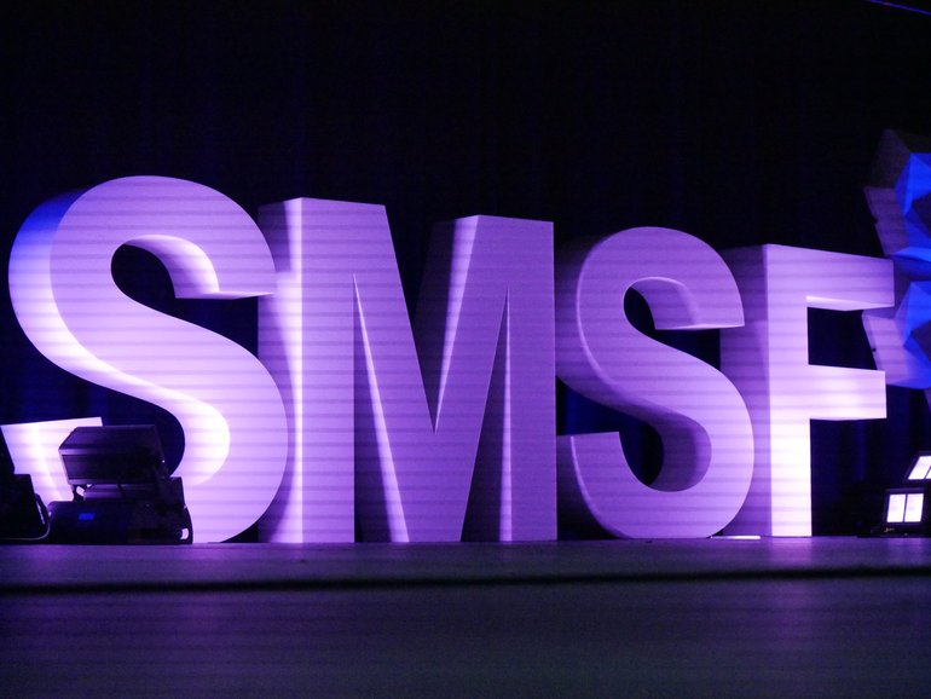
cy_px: 350
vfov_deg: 16.4
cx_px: 466
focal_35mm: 90
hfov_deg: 21.8
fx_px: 2421
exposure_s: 1/320
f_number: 5.6
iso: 6400
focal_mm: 45
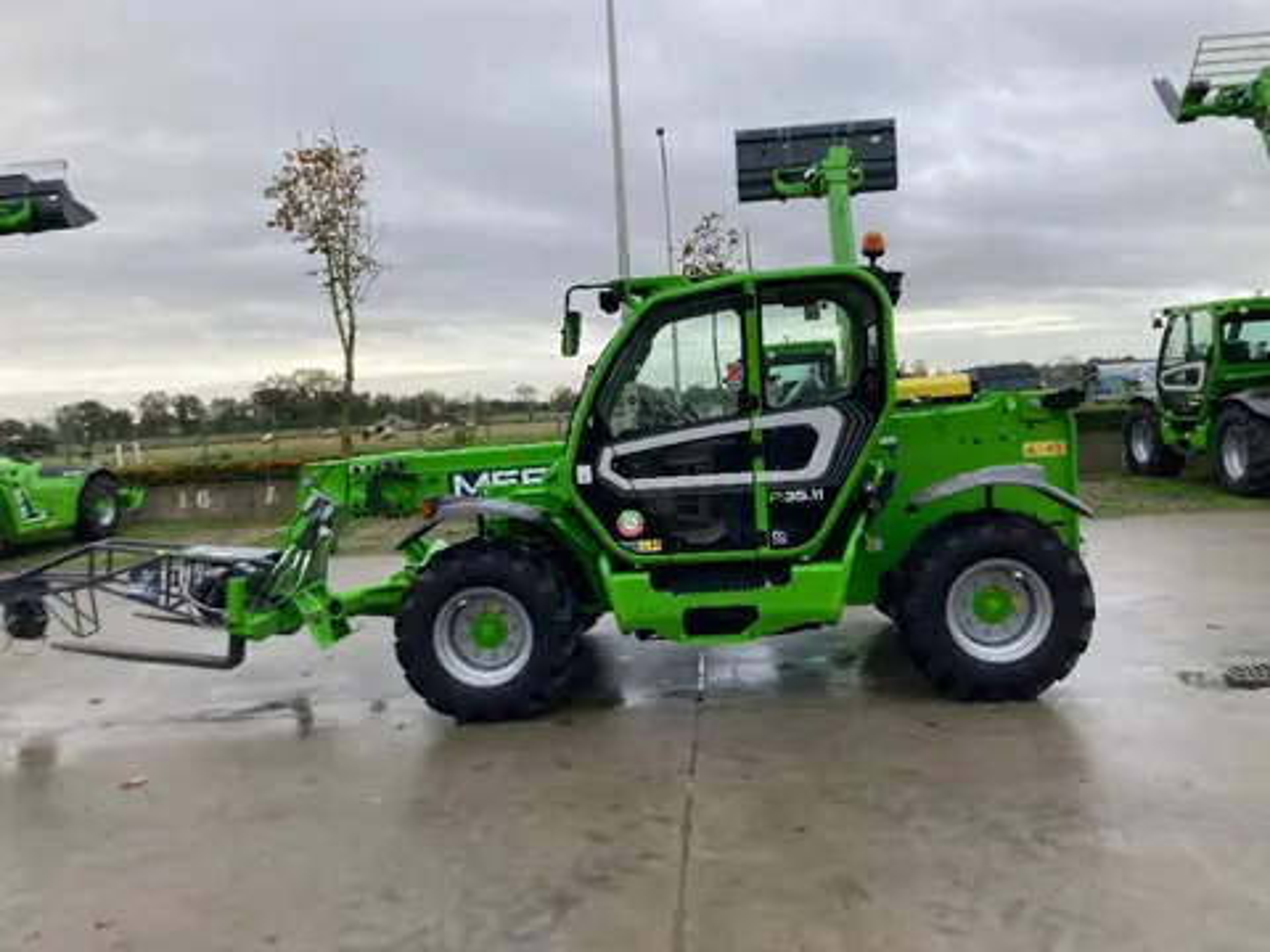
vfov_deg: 49.7
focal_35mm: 28
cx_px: 635
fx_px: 1027
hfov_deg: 63.4
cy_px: 476
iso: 32
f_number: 1.8
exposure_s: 1/121
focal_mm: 3.99
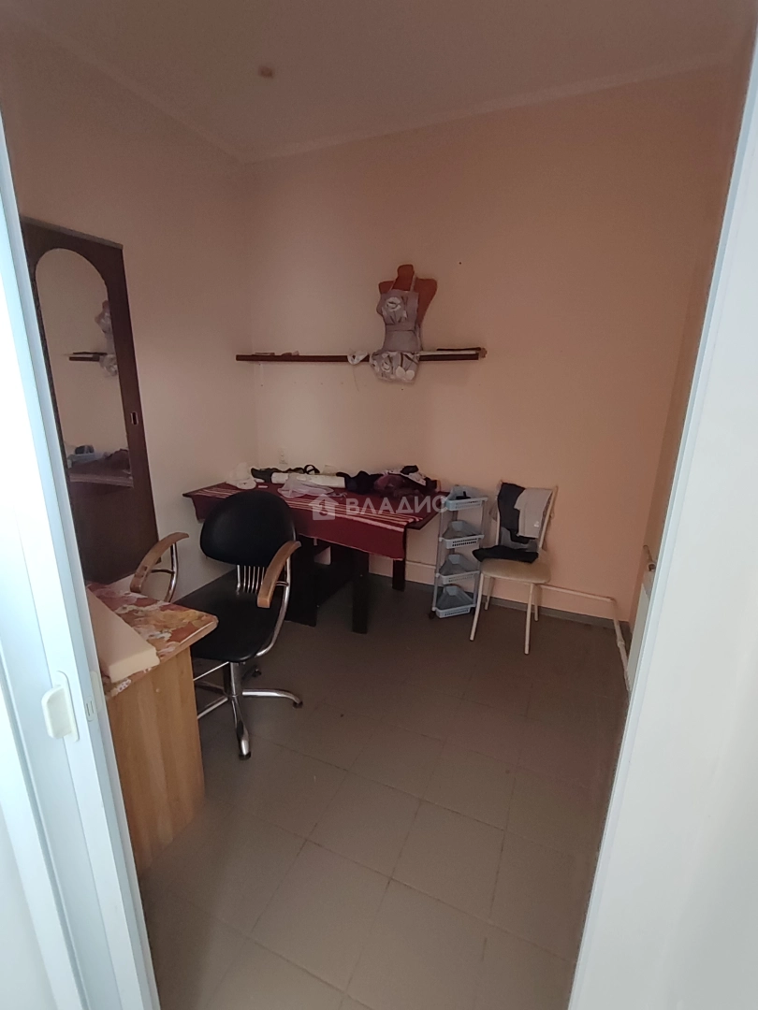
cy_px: 505
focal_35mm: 13
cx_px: 379
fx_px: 380
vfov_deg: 106.2
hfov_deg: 89.9
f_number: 2.2
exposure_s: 1/25
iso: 284
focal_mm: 1.66
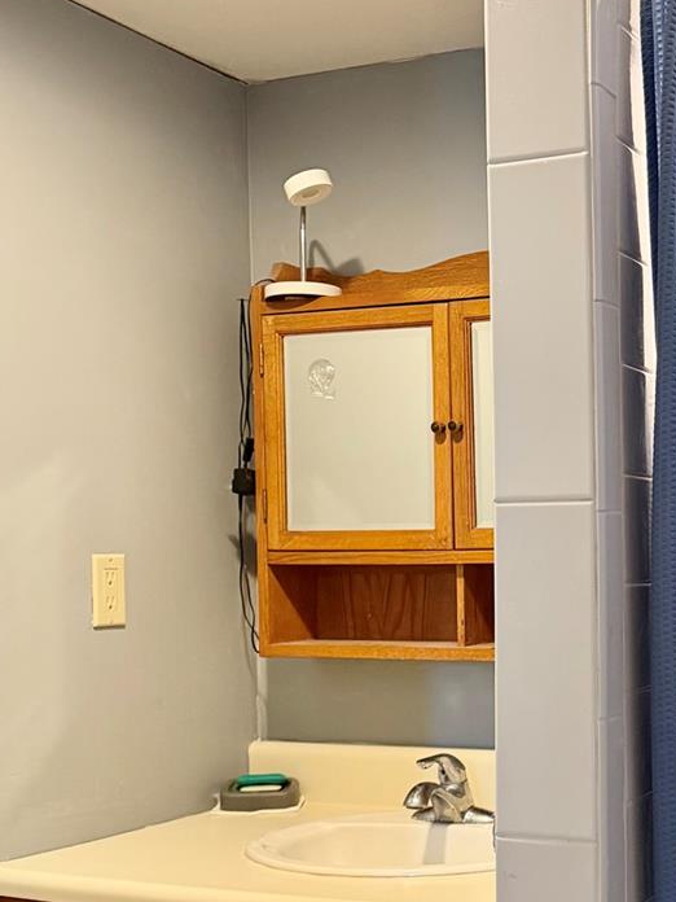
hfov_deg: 26.6
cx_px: 611
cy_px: 570
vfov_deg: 35.9
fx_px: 1380
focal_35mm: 53
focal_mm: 6.76
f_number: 1.78
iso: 500
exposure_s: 1/60
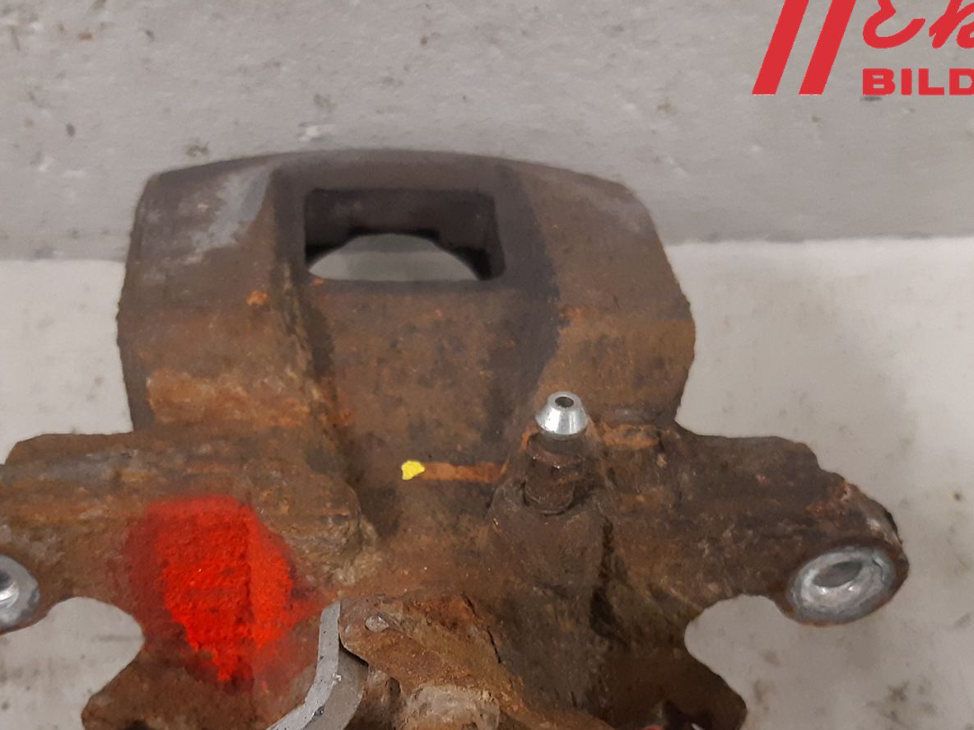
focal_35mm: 45
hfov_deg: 42.0
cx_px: 414
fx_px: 1266
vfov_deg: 31.3
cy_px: 588
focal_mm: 3.93
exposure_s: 1/50
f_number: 1.7
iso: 250
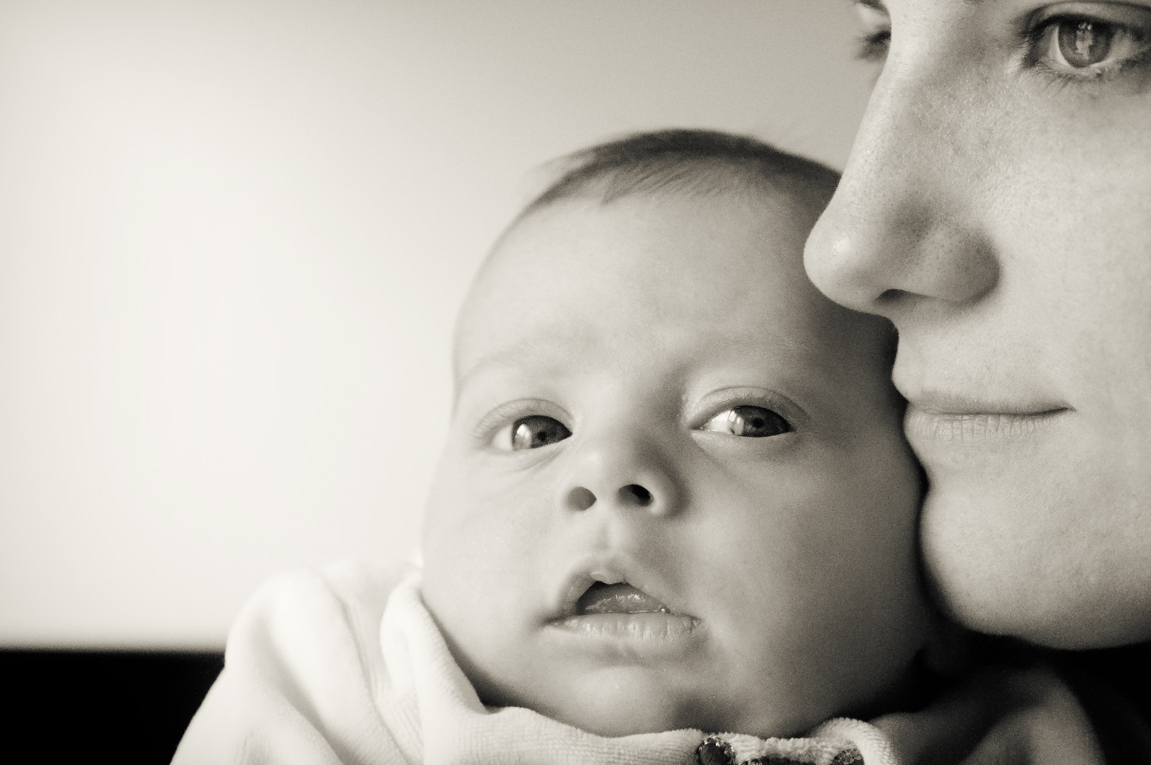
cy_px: 323
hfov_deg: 21.7
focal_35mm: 94
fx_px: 3002
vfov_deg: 14.5
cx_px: 664
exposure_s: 1/1000
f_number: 2.8
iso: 3200
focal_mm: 52
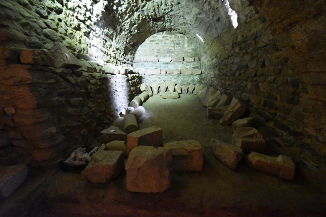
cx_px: 163
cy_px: 104
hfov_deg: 96.7
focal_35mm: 16
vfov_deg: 73.7
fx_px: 145
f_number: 3.5
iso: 12800
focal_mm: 10
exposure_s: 1/50
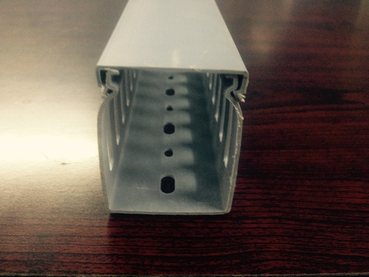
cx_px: 184
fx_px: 373
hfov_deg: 52.6
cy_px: 138
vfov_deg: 40.7
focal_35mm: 35
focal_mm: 4.28
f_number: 2.4
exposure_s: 1/20
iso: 200
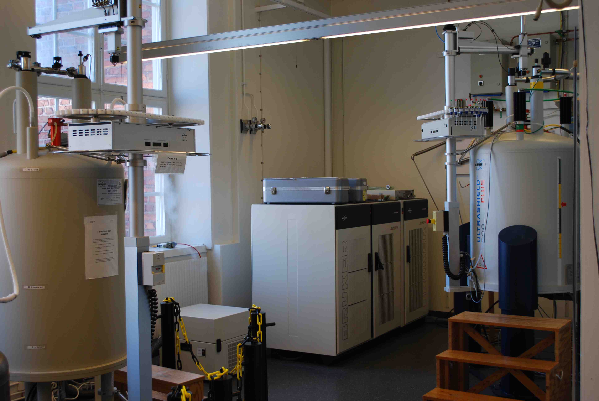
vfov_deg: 30.9
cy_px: 200
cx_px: 300
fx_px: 725
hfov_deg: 44.9
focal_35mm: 44
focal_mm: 29
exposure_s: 1/40
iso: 200
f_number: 4.8
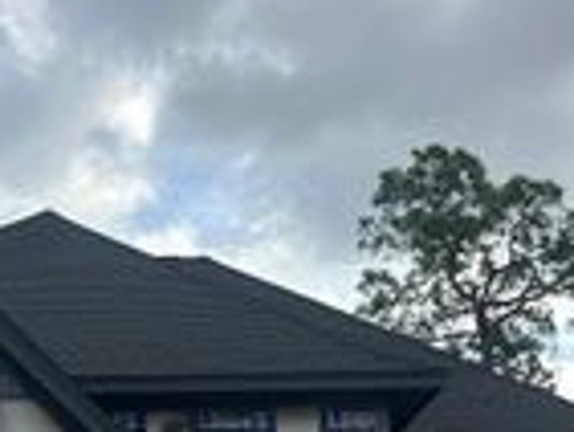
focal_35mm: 85
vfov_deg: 16.3
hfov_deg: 22.9
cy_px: 585
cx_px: 187
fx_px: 1411
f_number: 1.78
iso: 80
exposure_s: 1/4184
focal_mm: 6.86
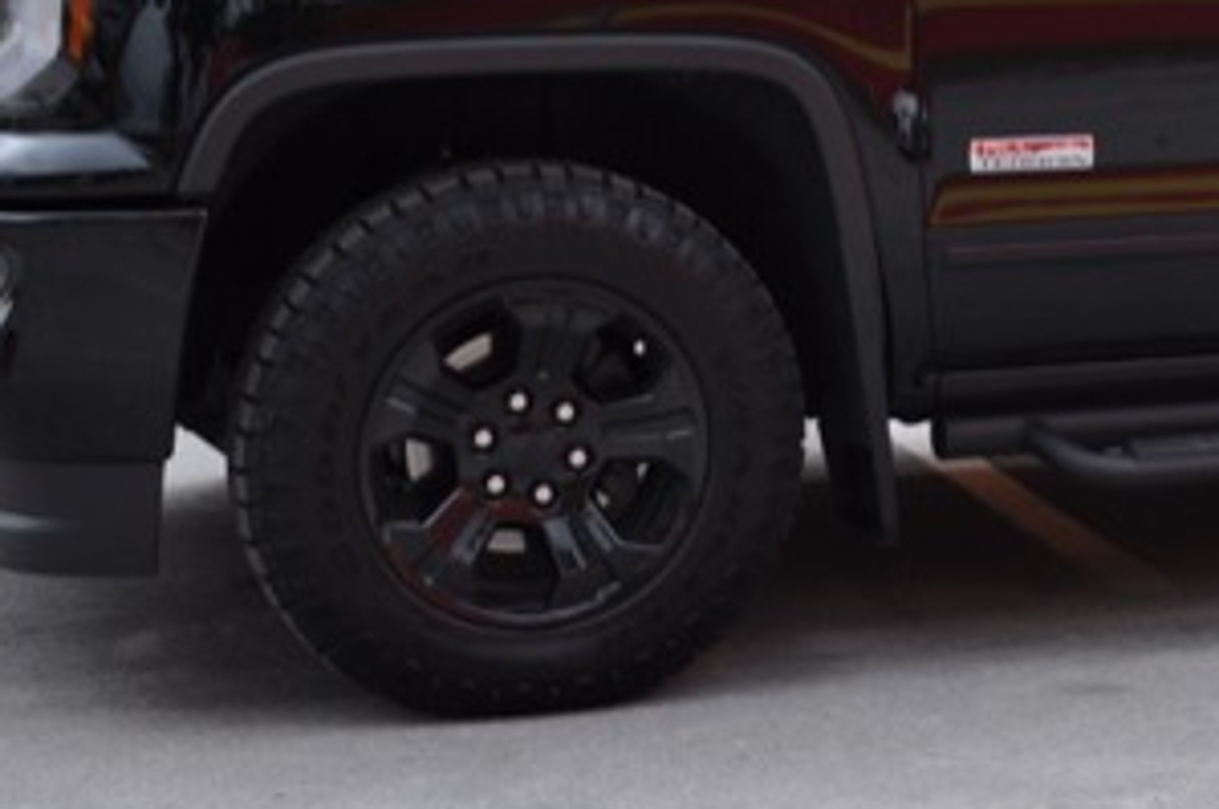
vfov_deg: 16.6
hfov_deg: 24.4
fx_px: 2705
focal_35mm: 80
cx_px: 1186
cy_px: -6
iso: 220
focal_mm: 20
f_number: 5.6
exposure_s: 1/125
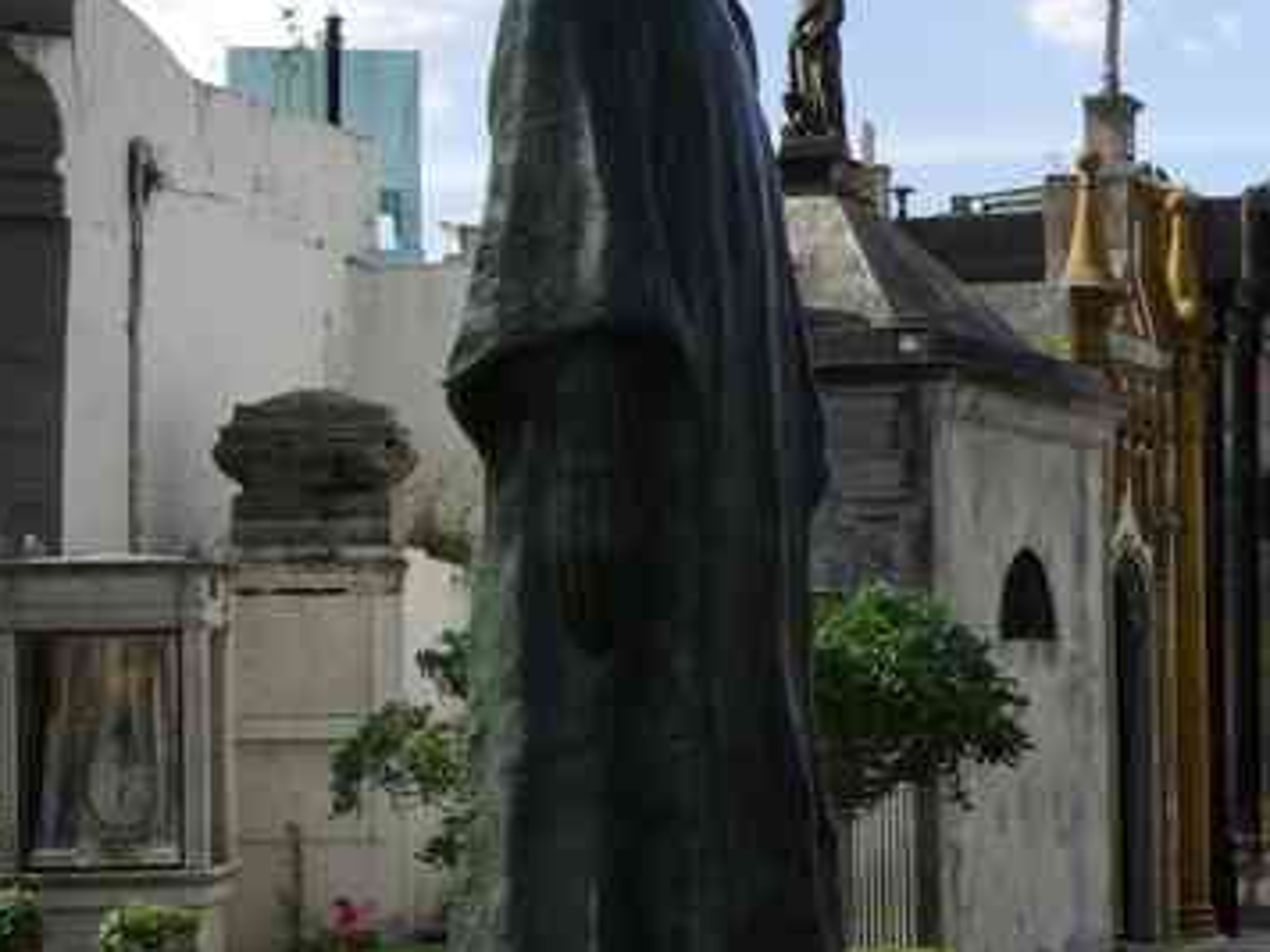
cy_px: 553
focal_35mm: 94
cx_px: 1259
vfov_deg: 15.8
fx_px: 3440
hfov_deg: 20.3
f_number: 6.7
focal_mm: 23.1
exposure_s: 1/125
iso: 100
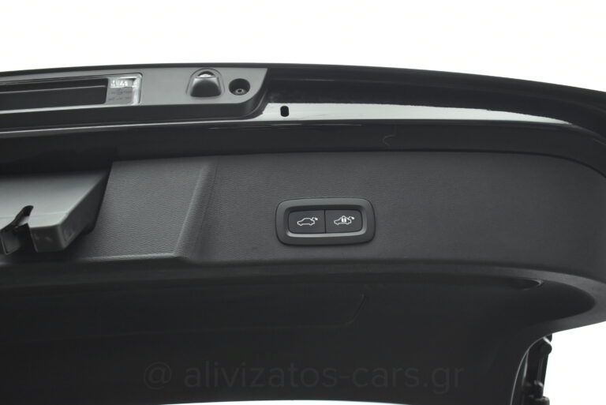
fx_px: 581
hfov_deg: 55.1
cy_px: 202
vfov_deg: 38.4
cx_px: 303
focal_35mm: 34
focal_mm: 23
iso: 1600
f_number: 3.8
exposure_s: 1/60
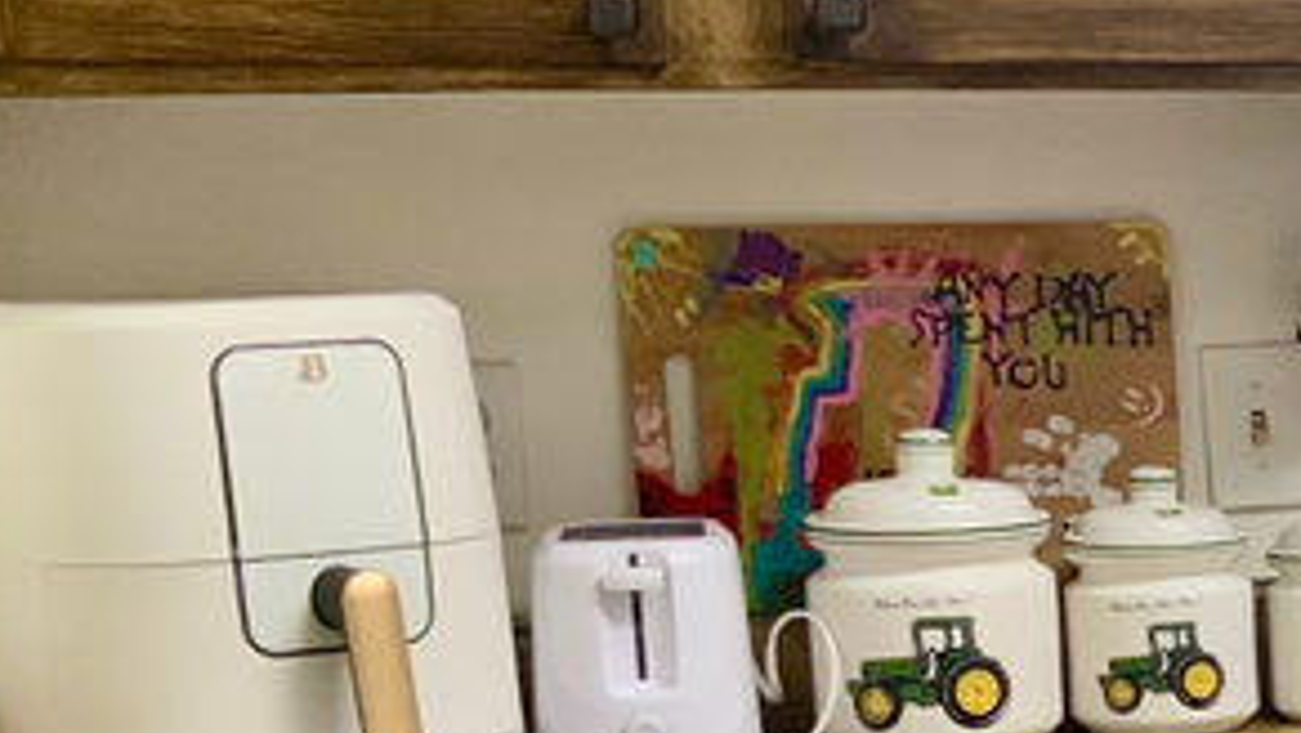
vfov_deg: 10.8
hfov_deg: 17.0
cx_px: 2097
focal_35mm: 111
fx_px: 3831
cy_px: 836
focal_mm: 3
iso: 80
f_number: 1.8
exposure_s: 1/60
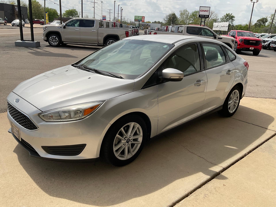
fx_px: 231
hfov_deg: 61.7
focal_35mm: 29
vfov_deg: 48.2
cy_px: 104
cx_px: 138
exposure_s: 1/2320
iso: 16
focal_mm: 3
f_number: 1.8
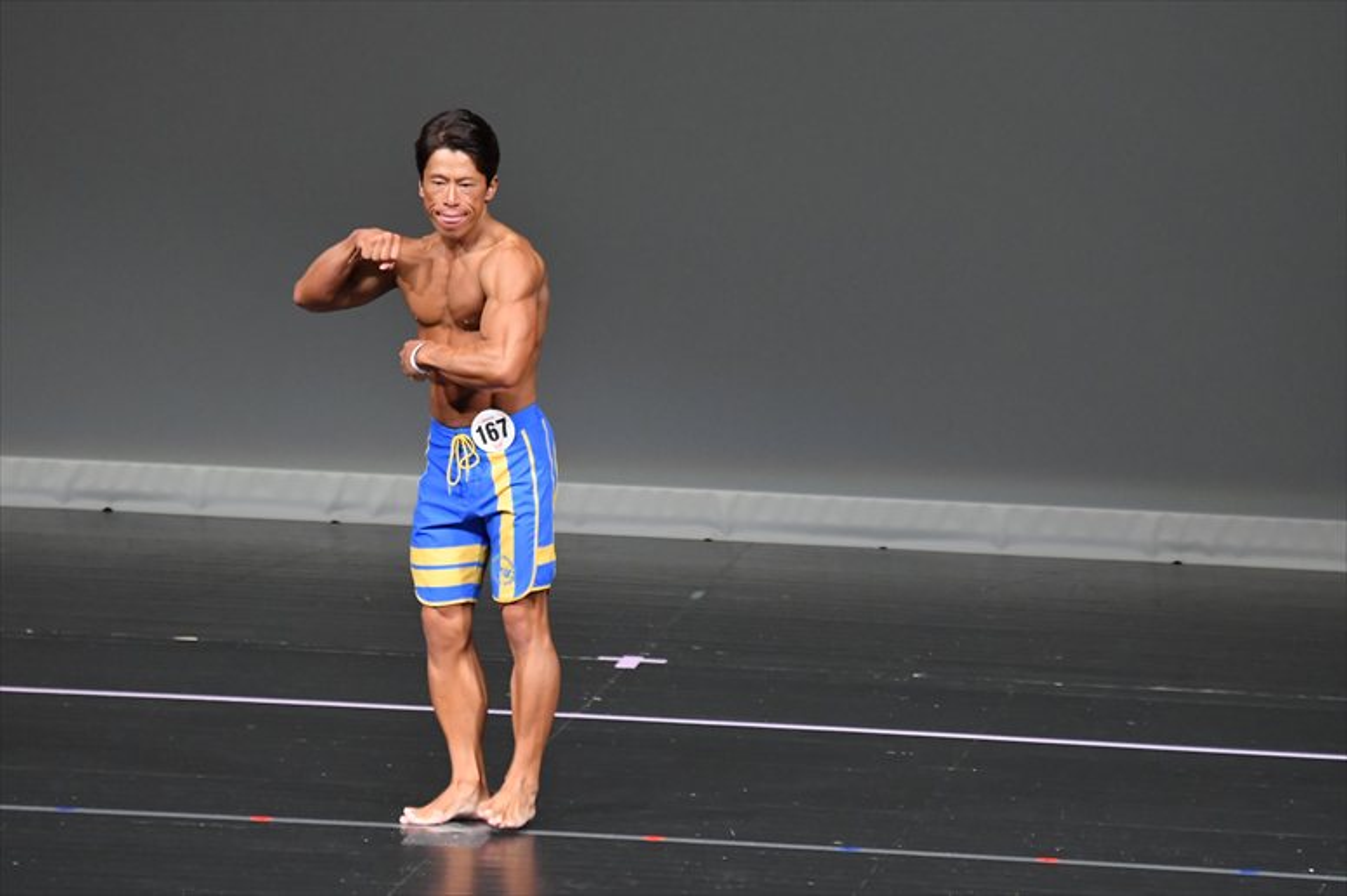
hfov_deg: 6.0
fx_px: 12903
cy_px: 448
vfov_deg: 4.0
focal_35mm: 345
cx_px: 674
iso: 5000
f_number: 5.6
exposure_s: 1/400
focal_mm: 230
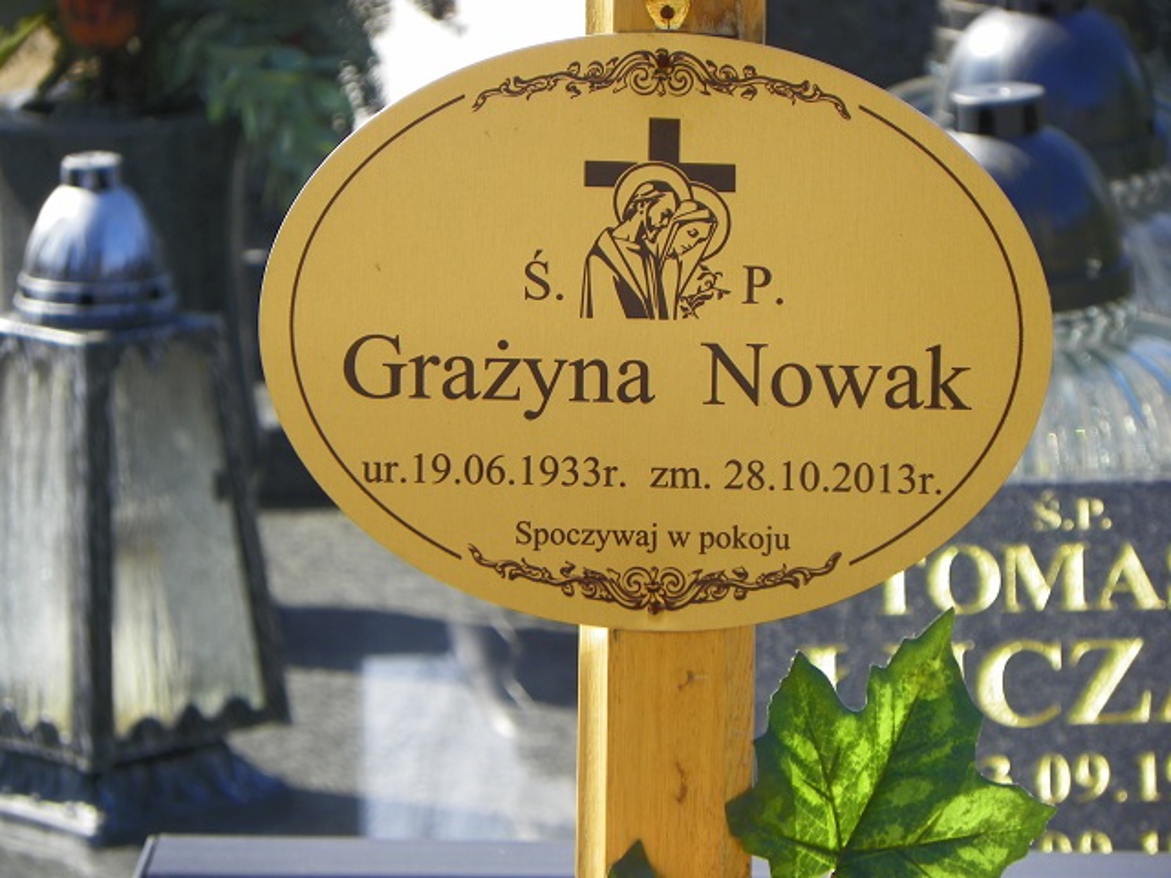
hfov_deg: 6.3
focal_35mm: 313
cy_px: 439
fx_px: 10588
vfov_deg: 4.7
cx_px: 586
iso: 64
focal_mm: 55.6
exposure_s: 1/125
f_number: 4.5
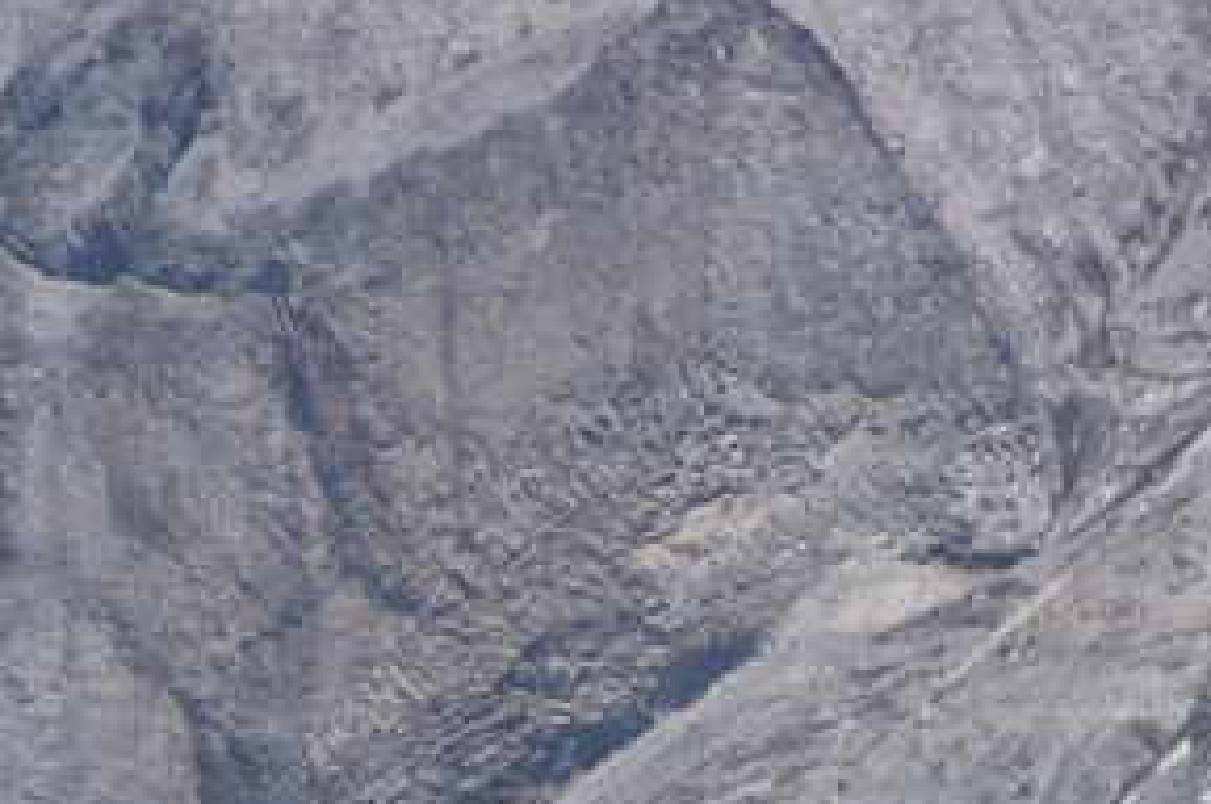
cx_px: 771
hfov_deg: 1.6
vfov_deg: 1.0
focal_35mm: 1331
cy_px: 1248
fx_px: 44722
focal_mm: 300
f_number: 7.1
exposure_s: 1/640
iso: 100
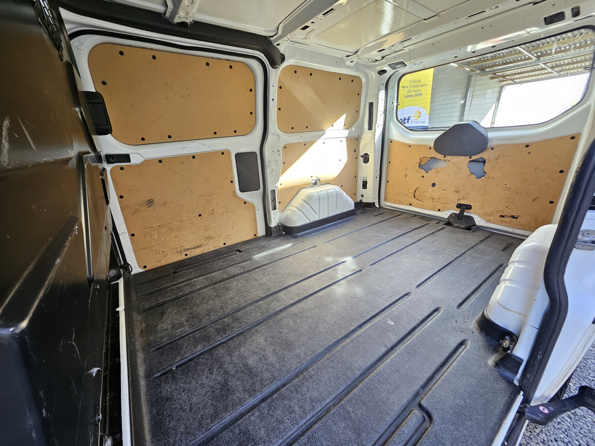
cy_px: 223
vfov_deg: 89.9
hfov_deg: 106.2
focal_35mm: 13
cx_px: 298
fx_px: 223
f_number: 2.2
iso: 64
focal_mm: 1.74
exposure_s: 1/50
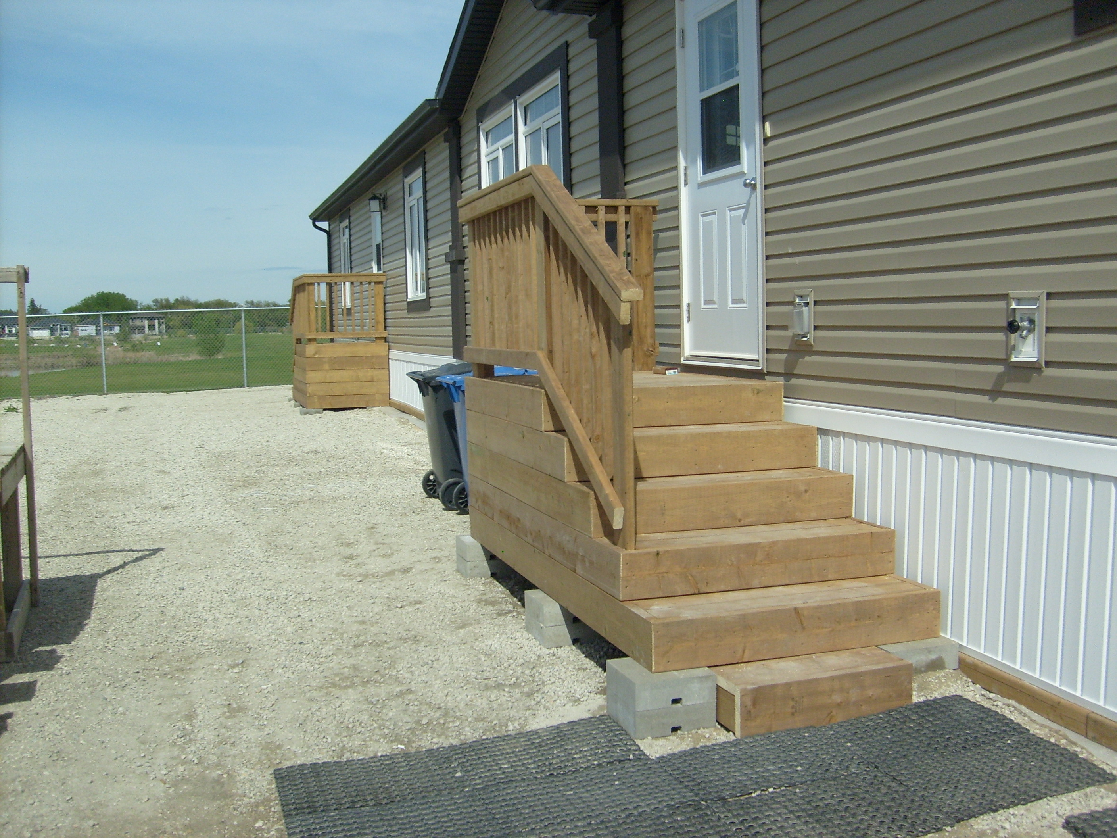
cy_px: 419
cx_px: 558
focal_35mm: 35
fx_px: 1129
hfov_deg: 52.6
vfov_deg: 40.7
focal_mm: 5.8
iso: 80
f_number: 7.1
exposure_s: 1/500
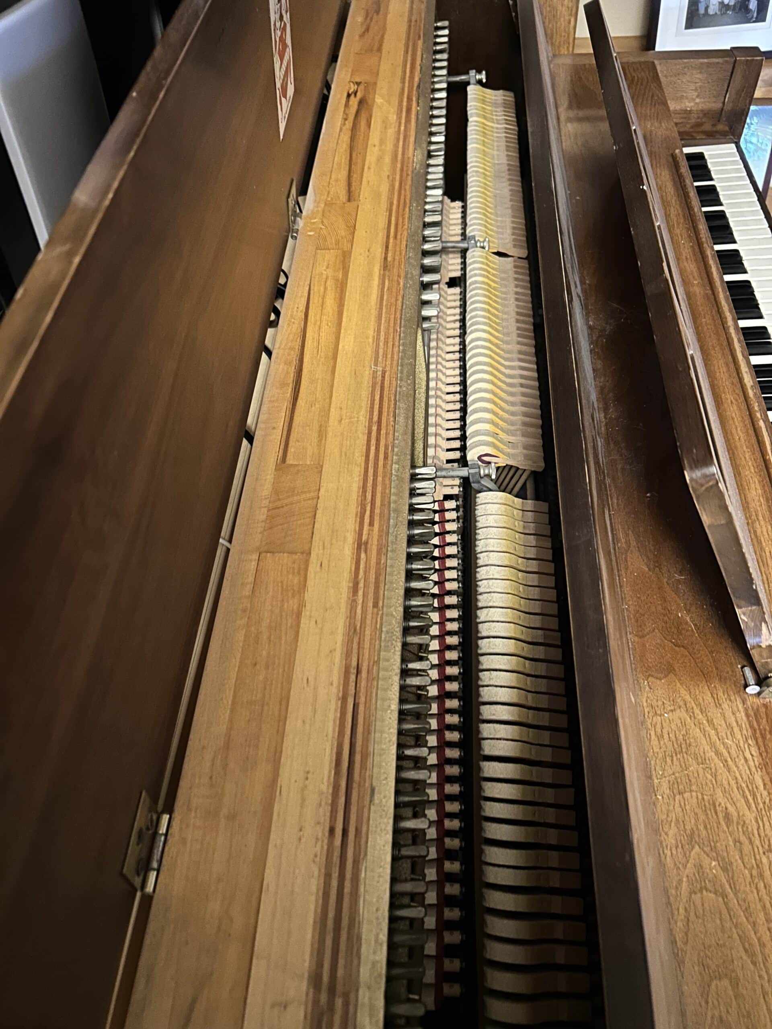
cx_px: 386
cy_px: 514
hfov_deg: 53.1
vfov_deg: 67.3
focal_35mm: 26
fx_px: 773
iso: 500
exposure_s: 1/12
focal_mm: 5.7
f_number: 1.5
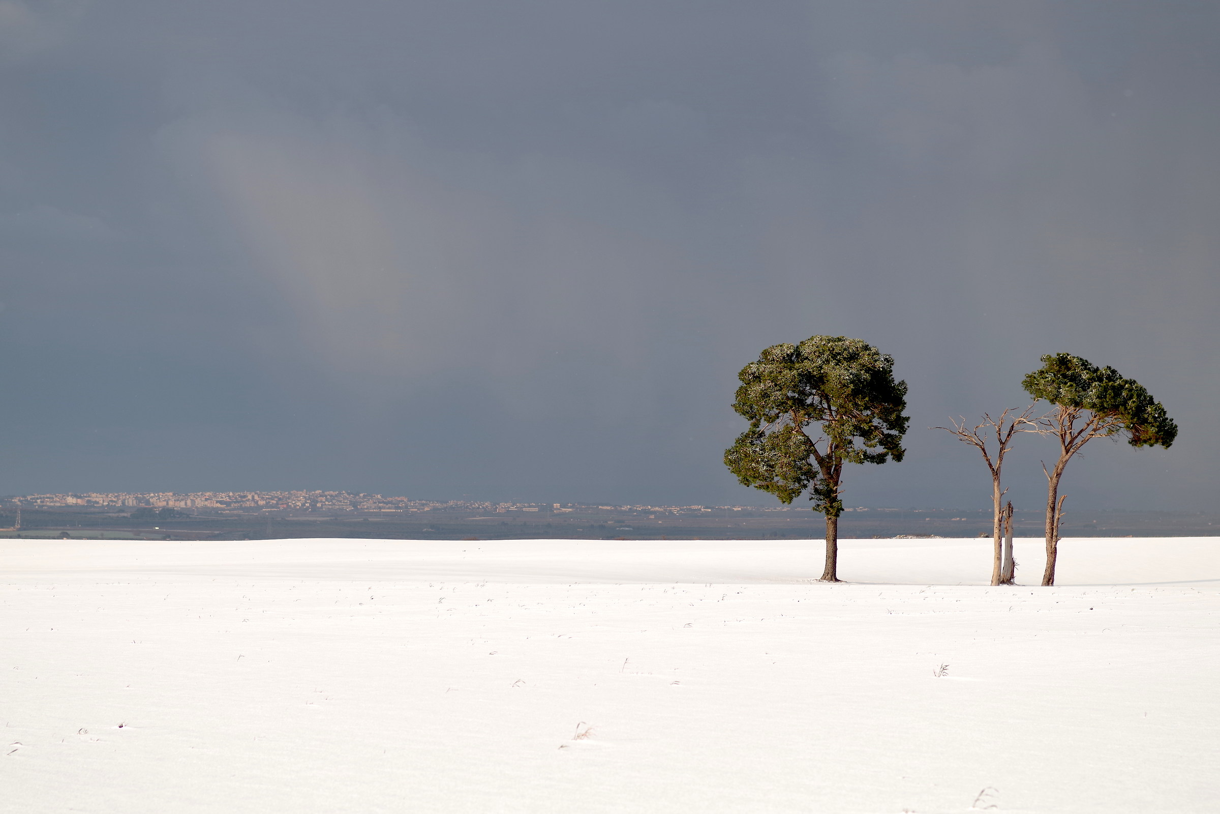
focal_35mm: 150
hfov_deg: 13.7
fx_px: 5083
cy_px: 407
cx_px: 610
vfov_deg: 9.1
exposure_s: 1/500
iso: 100
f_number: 4
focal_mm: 100
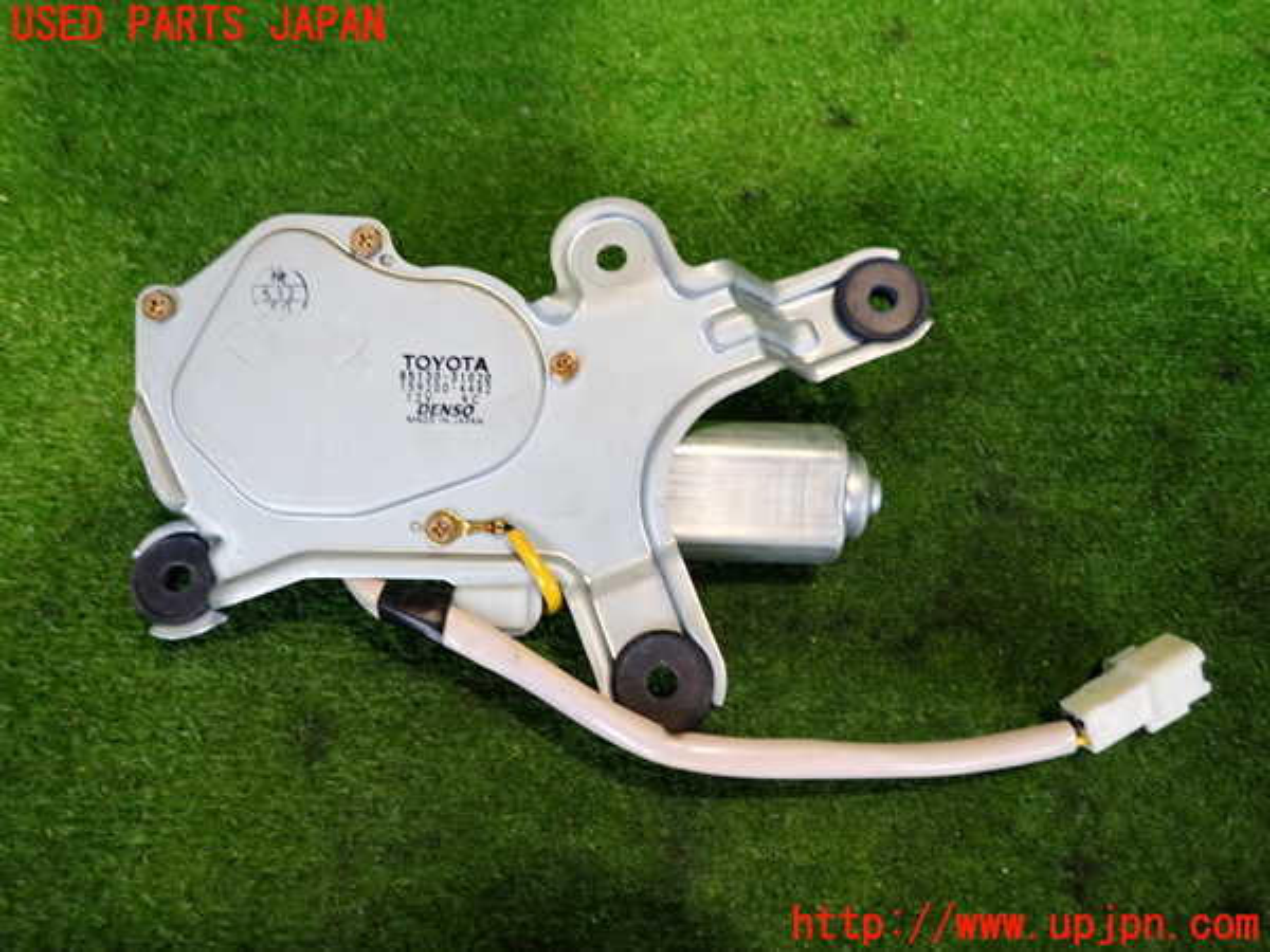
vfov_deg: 54.9
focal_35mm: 25
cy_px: 476
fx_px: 917
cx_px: 635
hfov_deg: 69.4
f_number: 2
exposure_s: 1/30
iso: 320
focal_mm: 4.5
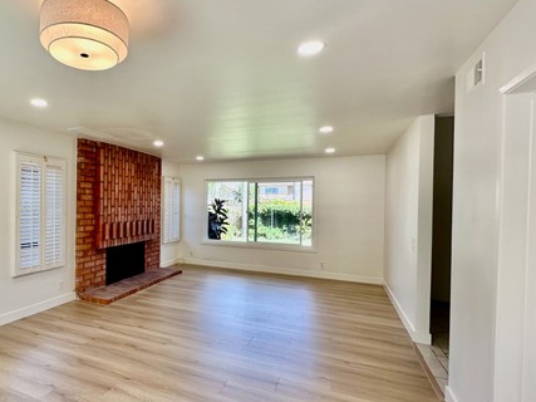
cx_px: 169
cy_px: 206
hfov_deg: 76.0
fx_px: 325
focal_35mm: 21
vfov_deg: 63.4
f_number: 2.2
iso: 64
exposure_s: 1/120
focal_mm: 2.22
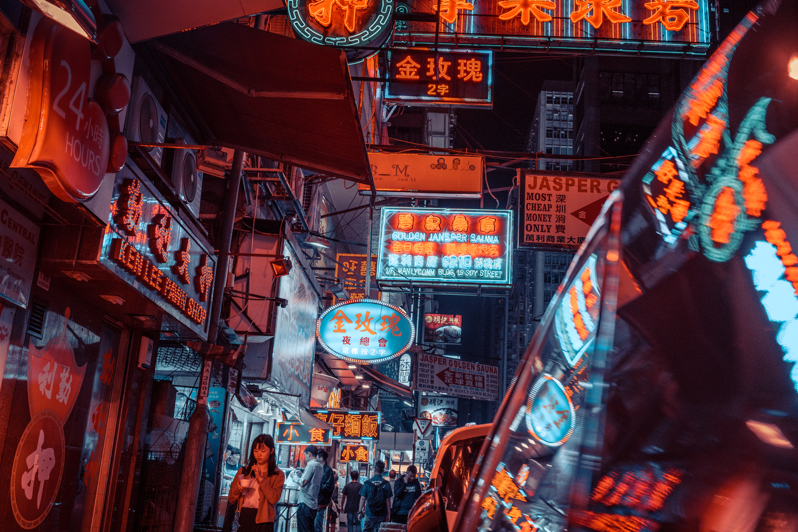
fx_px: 909
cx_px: 466
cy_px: 235
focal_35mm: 41
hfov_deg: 47.2
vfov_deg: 32.6
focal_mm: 35
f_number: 4.5
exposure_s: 1/125
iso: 800
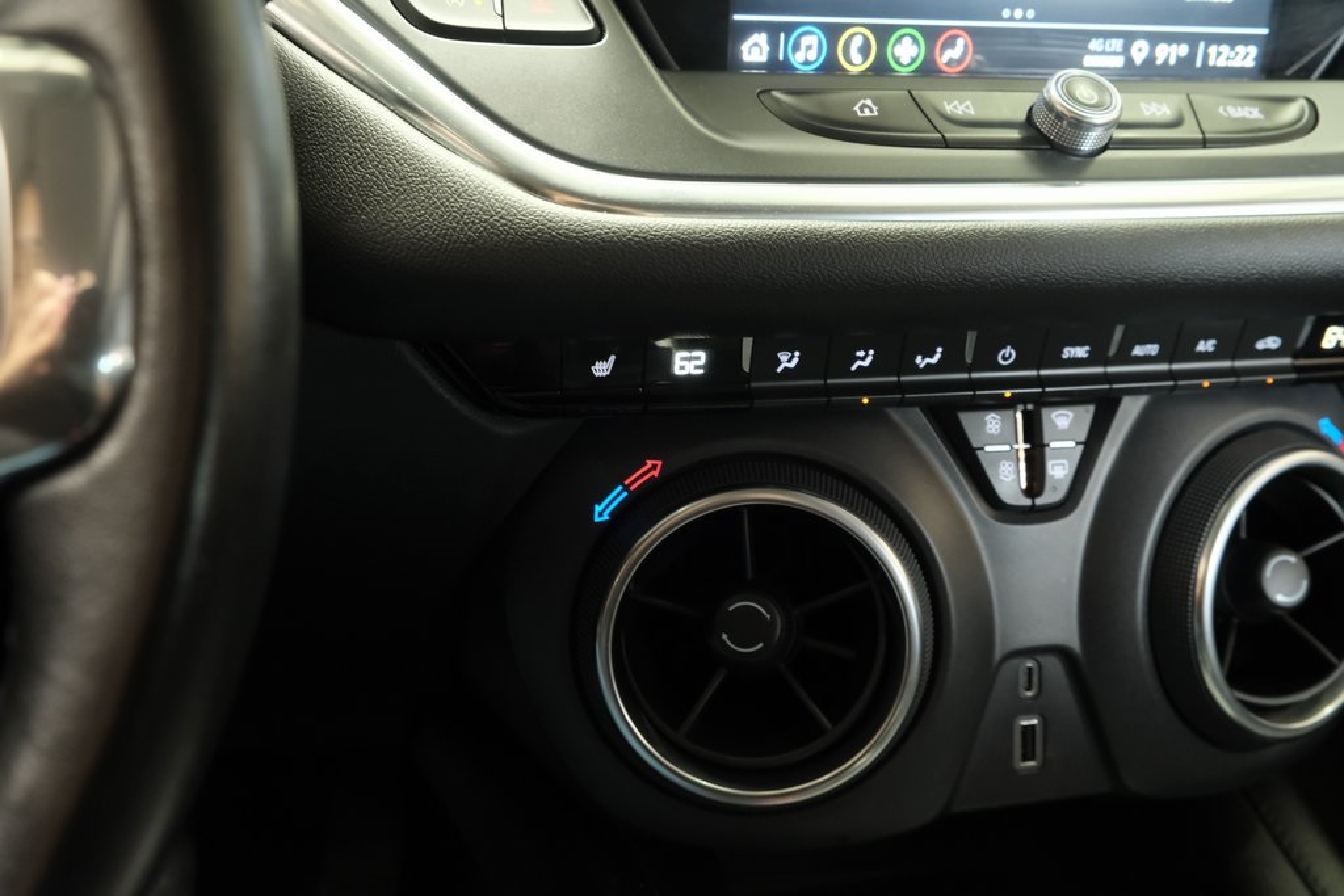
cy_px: 448
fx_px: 1157
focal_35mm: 31
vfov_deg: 42.3
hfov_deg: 60.3
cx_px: 672
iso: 3200
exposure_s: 1/20
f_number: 5
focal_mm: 20.5
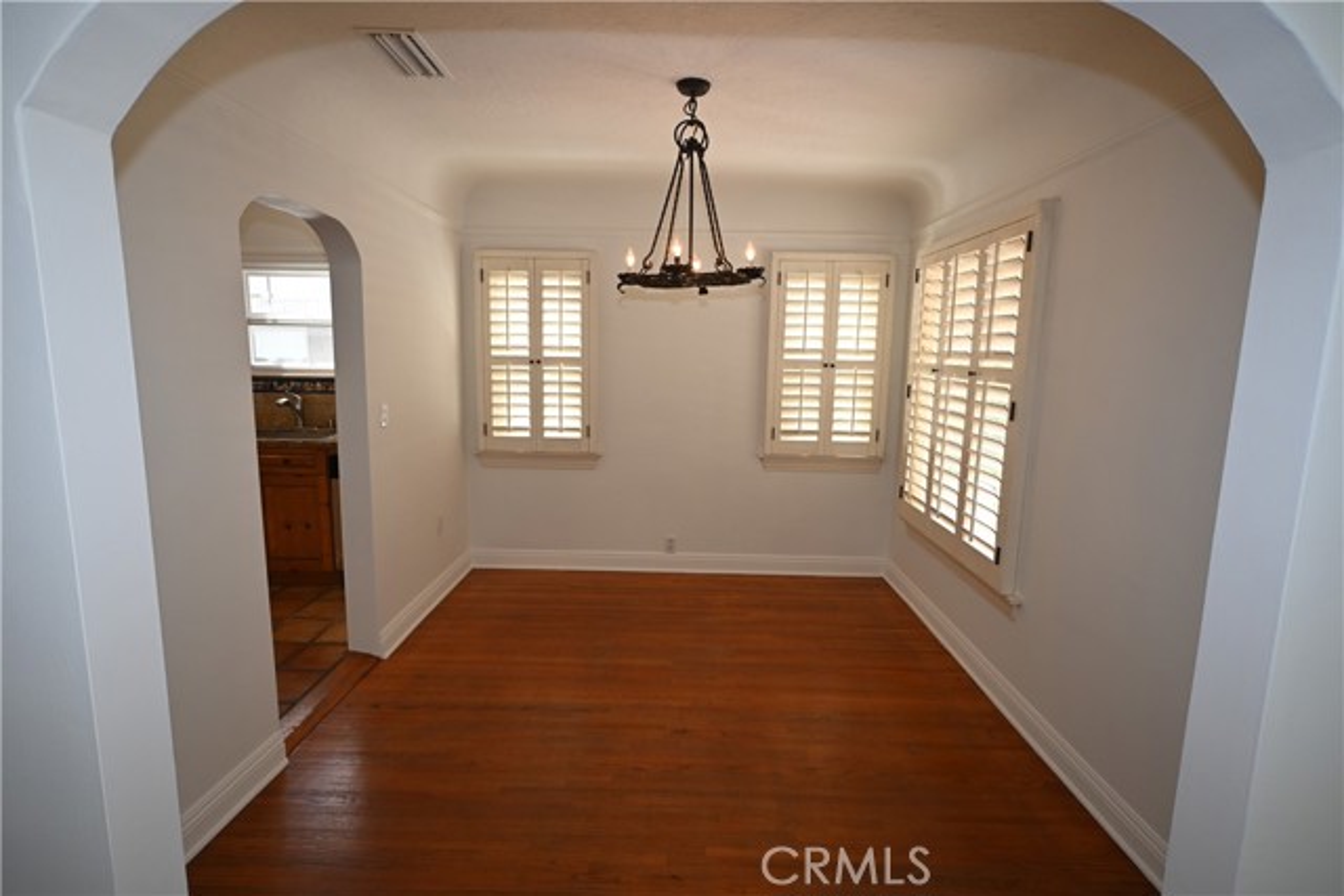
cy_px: 448
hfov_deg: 90.0
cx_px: 672
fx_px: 672
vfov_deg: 67.4
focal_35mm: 18
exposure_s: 1/60
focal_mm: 12
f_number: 4
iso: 220
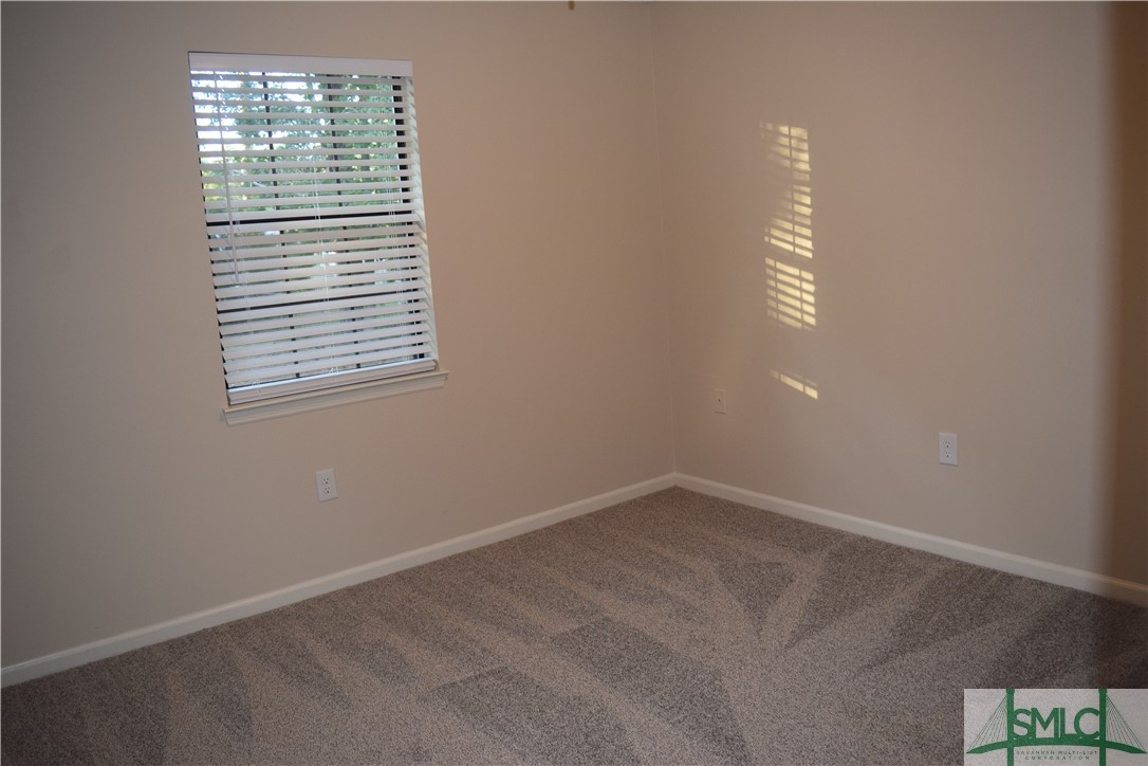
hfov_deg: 67.4
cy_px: 383
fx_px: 861
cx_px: 574
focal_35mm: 27
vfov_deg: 47.9
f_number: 4
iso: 800
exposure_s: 1/60
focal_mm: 18
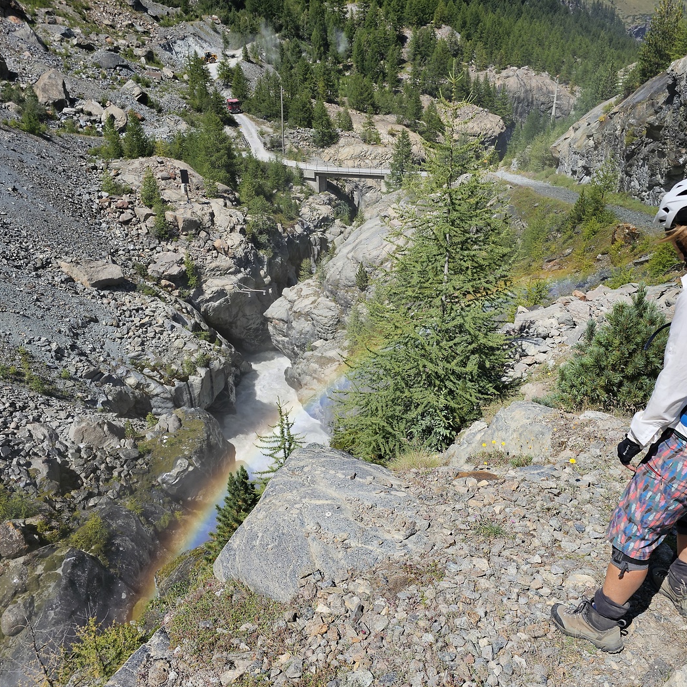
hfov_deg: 57.0
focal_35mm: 28
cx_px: 397
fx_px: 629
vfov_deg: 57.3
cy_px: 354
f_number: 1.7
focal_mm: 6.3
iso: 10
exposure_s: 1/1019
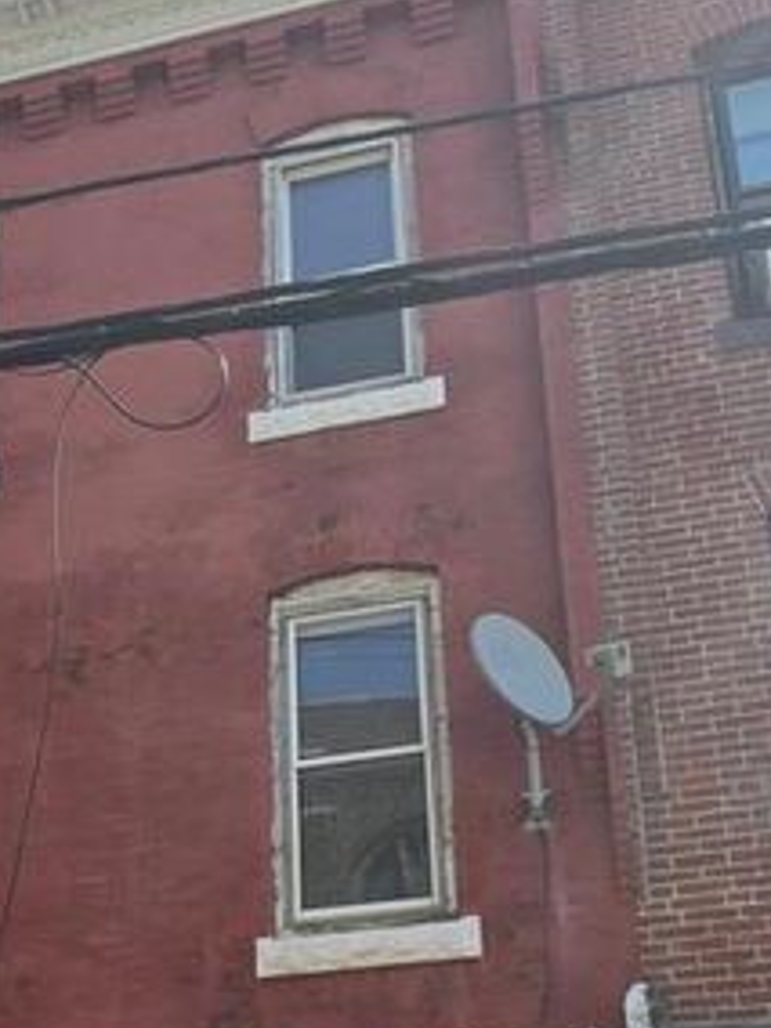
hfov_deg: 26.2
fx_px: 1604
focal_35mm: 54
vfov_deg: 32.8
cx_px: 83
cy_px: 1012
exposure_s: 1/3168
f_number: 1.4
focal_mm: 6.5
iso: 64
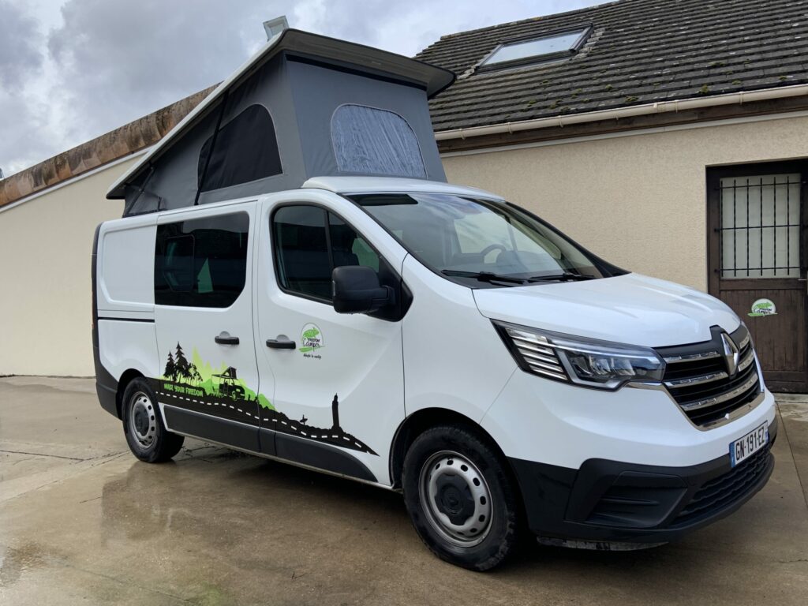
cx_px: 404
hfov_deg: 67.3
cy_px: 303
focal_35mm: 26
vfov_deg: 53.1
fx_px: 607
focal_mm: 4.25
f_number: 1.8
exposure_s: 1/485
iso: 25
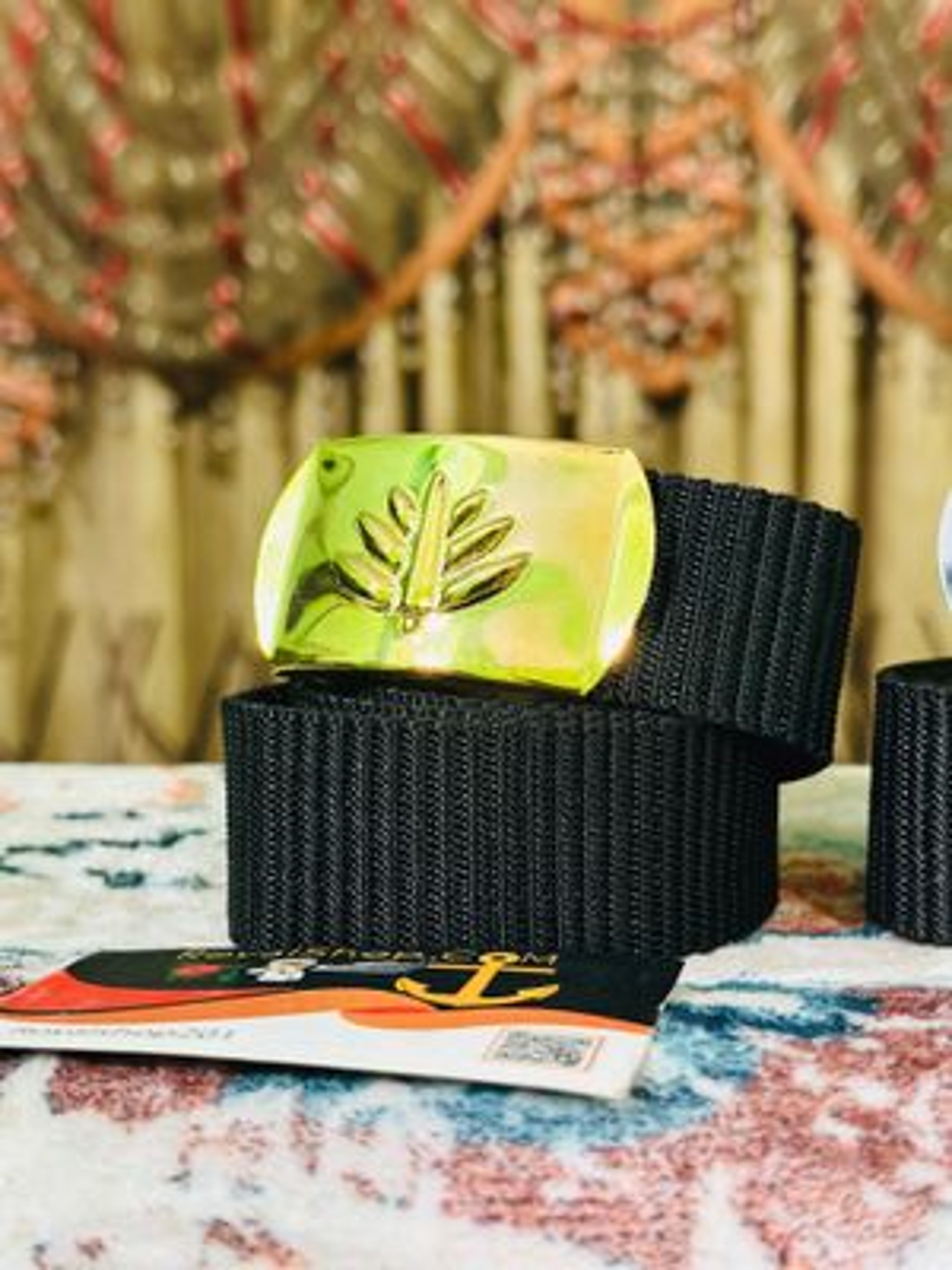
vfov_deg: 39.7
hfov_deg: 30.3
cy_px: 635
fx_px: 1760
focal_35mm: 48
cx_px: 476
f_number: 1.78
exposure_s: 1/33
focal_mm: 6.86
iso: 320
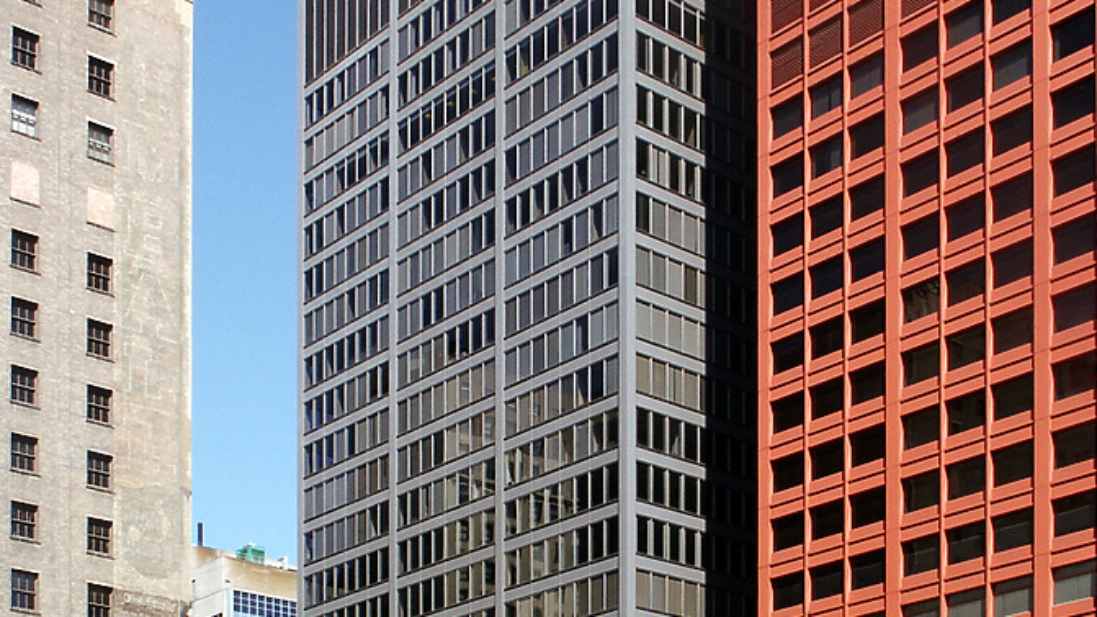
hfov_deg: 36.6
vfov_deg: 21.0
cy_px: 357
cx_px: 547
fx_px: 1658
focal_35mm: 57
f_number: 6.7
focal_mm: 8.19
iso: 64
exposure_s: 1/180
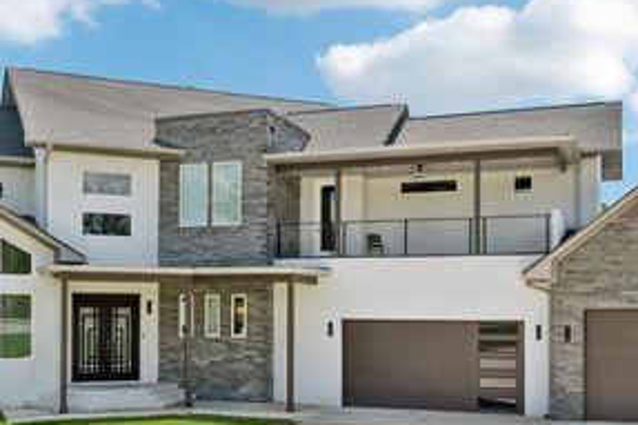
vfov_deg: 27.7
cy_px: 286
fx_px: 856
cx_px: 307
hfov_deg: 40.9
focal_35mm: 48
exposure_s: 1/200
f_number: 10
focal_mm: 18.5
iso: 100
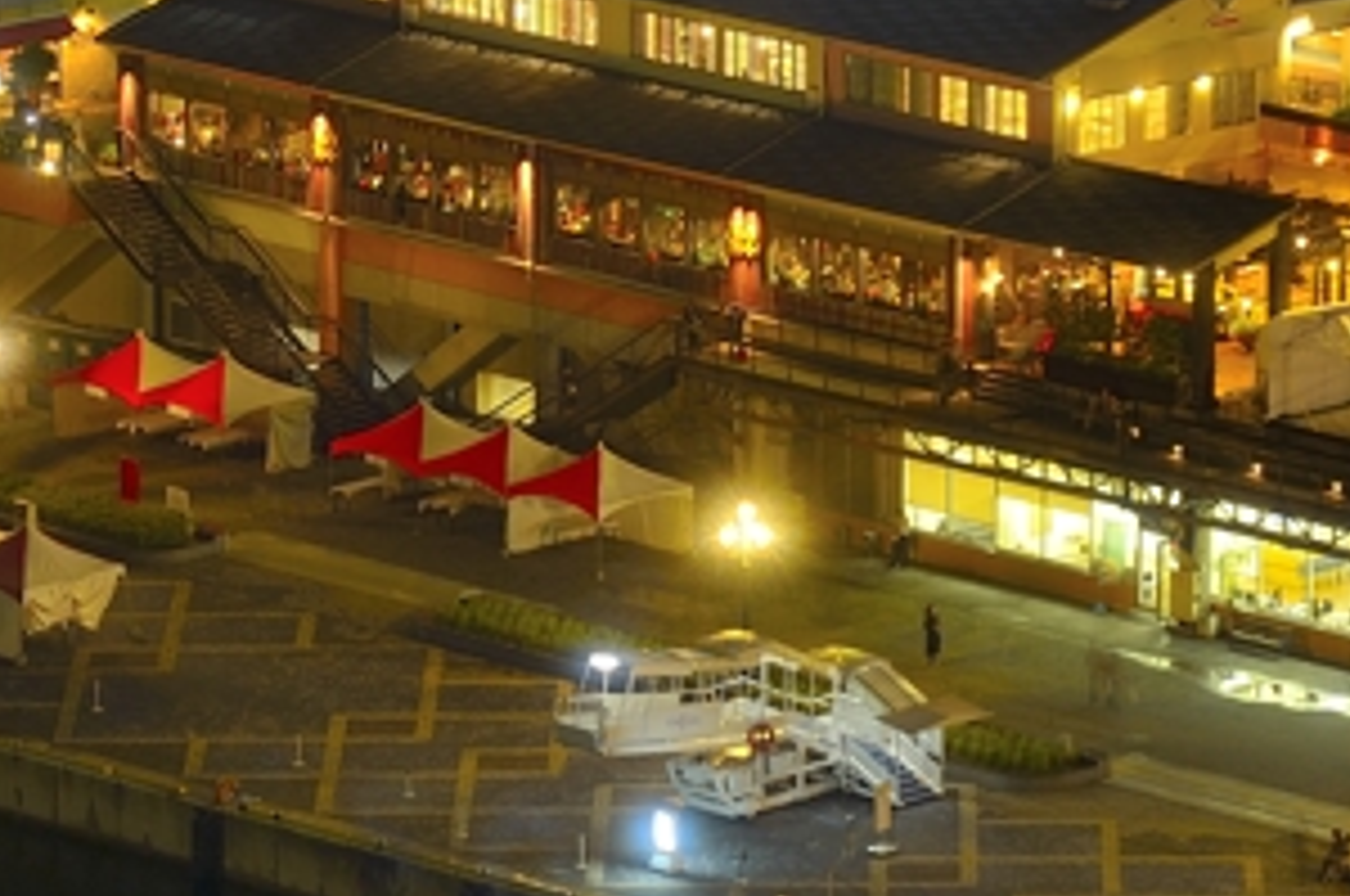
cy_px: 77
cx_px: 783
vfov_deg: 3.8
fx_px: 13403
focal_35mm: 358
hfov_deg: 5.8
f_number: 5.3
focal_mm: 70
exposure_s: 2
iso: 100
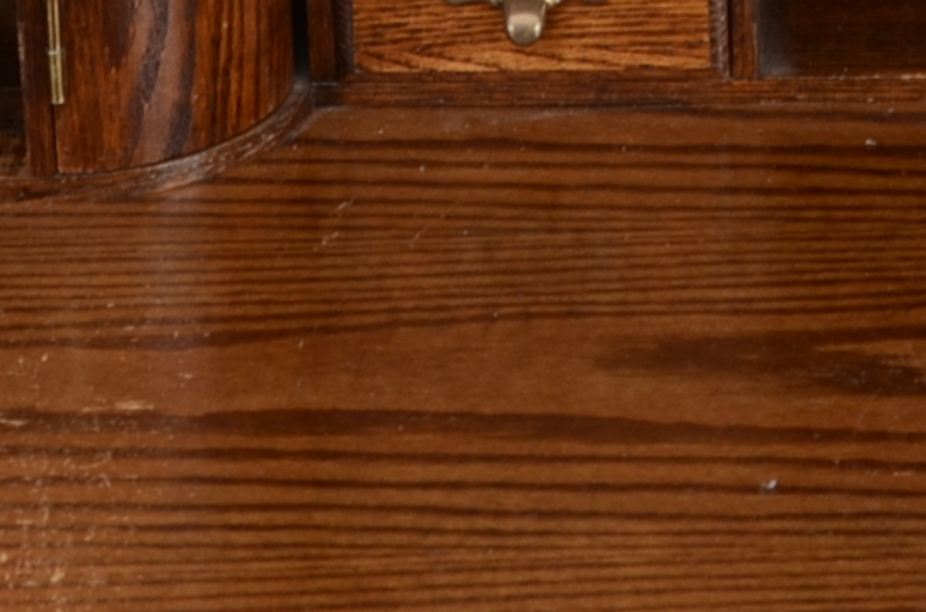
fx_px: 5593
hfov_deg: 9.3
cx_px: 1108
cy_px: -334
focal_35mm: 218
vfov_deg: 6.2
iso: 160
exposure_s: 1/80
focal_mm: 32
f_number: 8
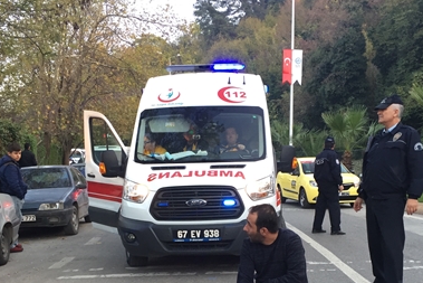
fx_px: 576
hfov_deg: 40.3
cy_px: 238
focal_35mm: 49
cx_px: 229
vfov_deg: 26.9
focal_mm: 4.15
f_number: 2.2
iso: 32
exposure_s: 1/33
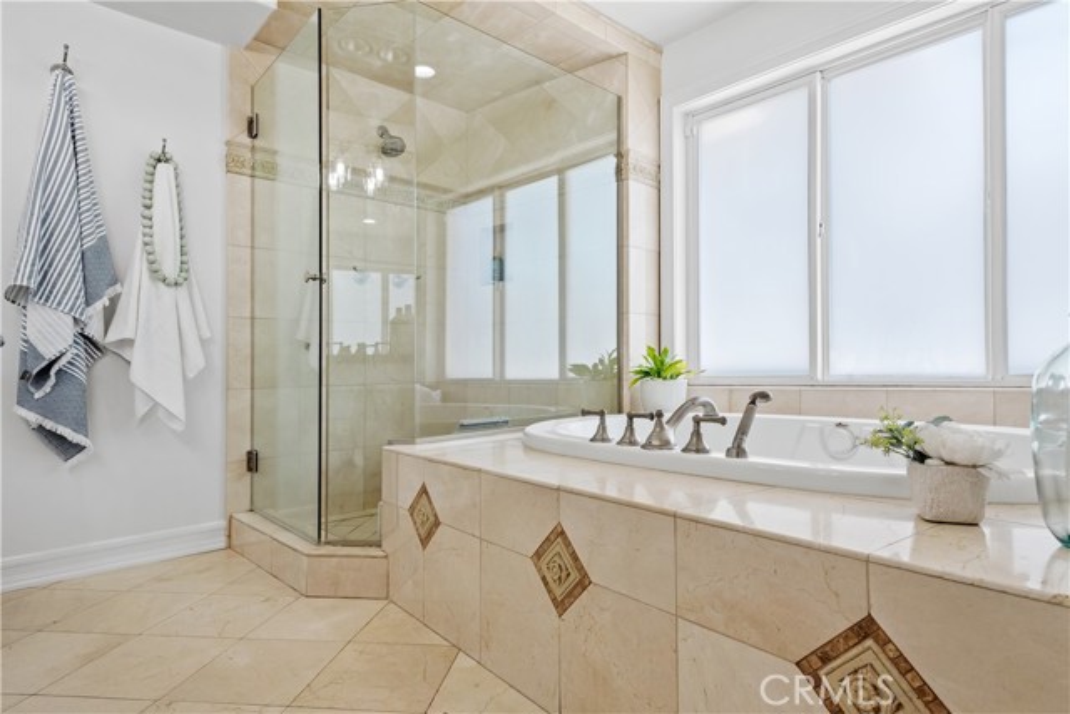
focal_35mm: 20
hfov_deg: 84.0
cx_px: 535
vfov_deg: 62.0
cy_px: 357
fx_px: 595
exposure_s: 1/100
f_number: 9
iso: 800
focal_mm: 20
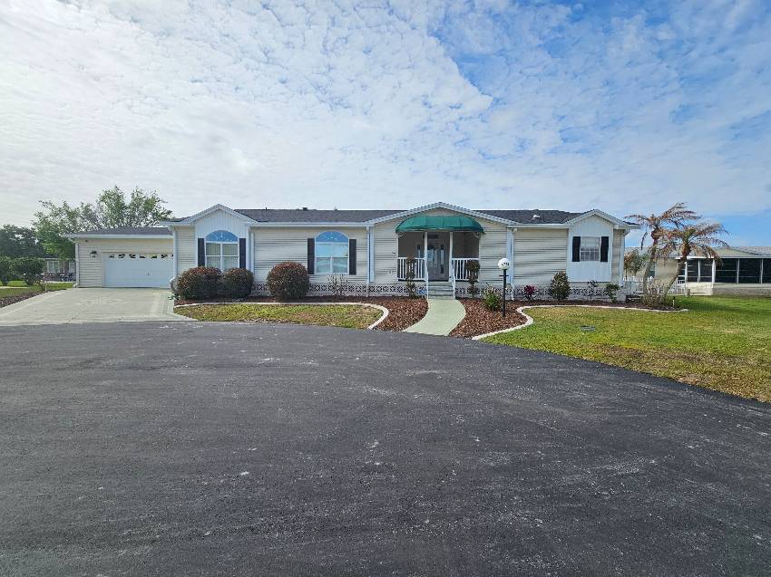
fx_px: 289
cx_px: 386
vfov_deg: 89.9
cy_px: 288
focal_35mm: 13
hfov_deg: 106.2
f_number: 2.2
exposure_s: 1/4064
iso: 50
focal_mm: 2.2
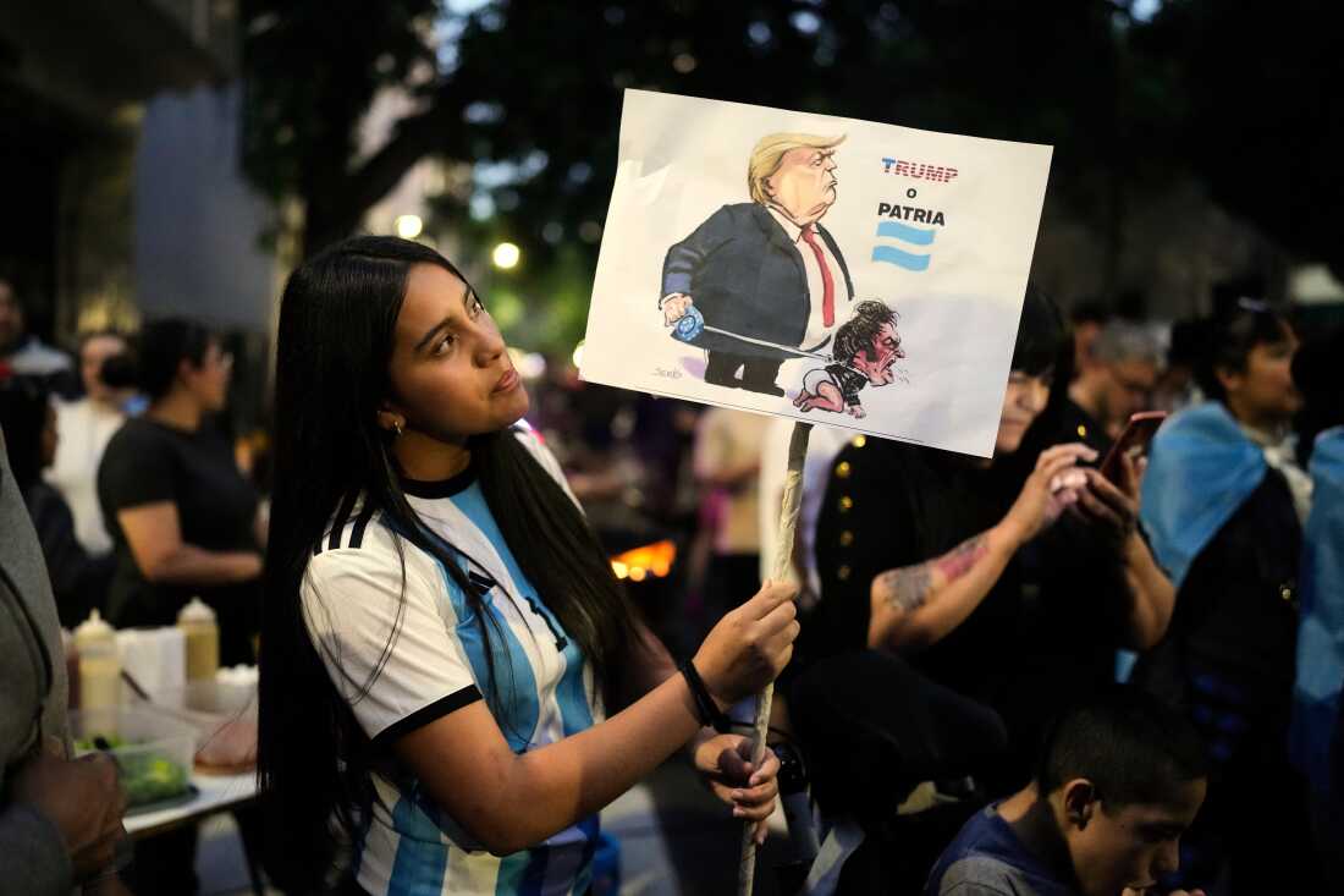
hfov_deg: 54.4
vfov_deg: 37.8
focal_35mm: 35
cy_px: 448
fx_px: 1306
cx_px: 672
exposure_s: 1/250
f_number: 1.4
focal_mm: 35
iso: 4000
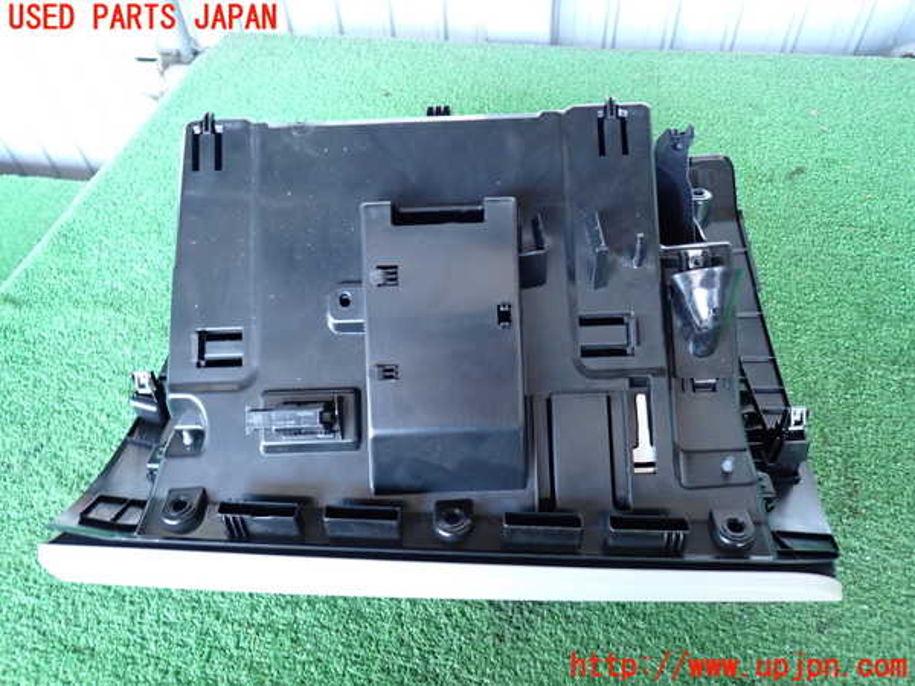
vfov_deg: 54.9
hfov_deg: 69.4
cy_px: 343
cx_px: 458
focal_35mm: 25
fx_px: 661
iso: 500
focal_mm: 4.5
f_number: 2
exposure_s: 1/30
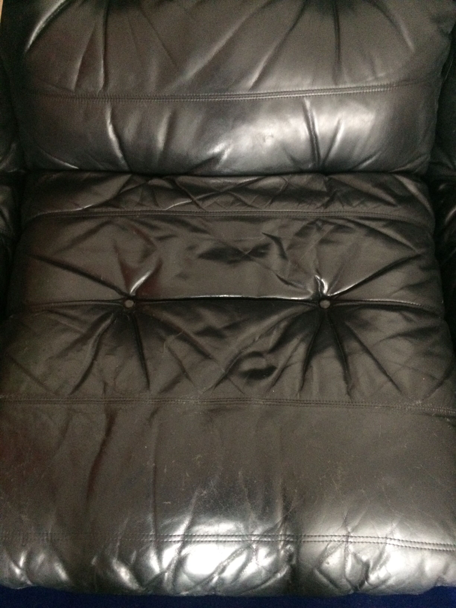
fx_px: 509
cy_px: 304
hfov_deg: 48.2
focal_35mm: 29
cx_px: 228
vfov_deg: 61.7
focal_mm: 4.15
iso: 400
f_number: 2.2
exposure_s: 1/17
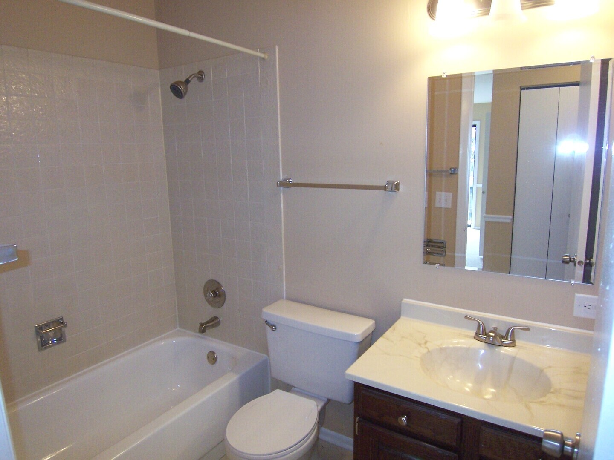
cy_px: 230
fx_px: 408
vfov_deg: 58.9
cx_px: 307
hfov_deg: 73.9
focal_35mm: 23
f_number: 2.8
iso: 200
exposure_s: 1/30
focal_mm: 3.8
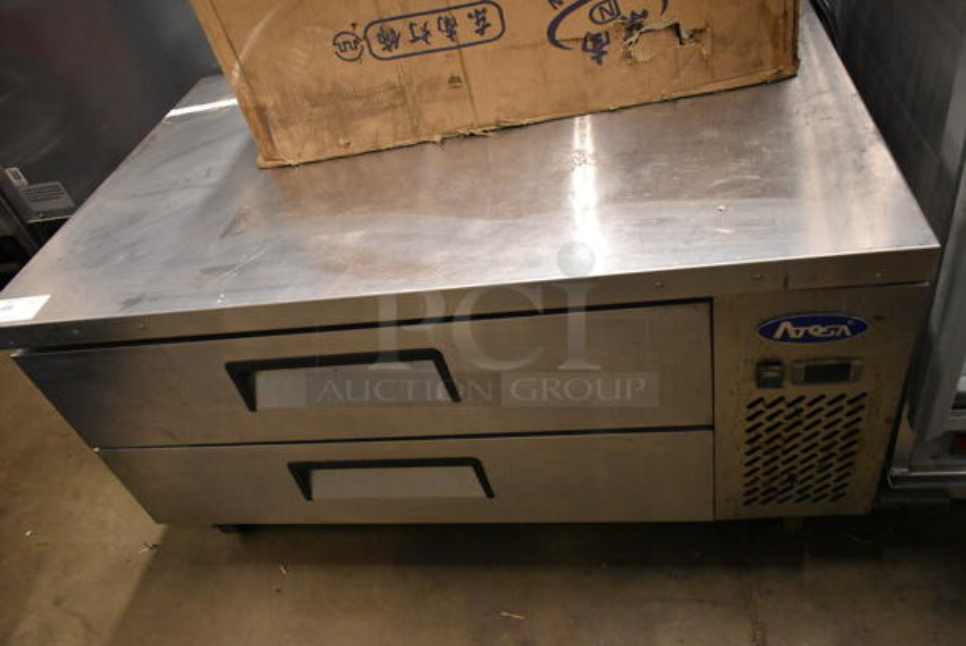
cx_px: 483
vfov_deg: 48.0
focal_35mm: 27
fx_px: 725
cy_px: 323
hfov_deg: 67.3
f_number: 3.5
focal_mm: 18
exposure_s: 1/125
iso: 4500
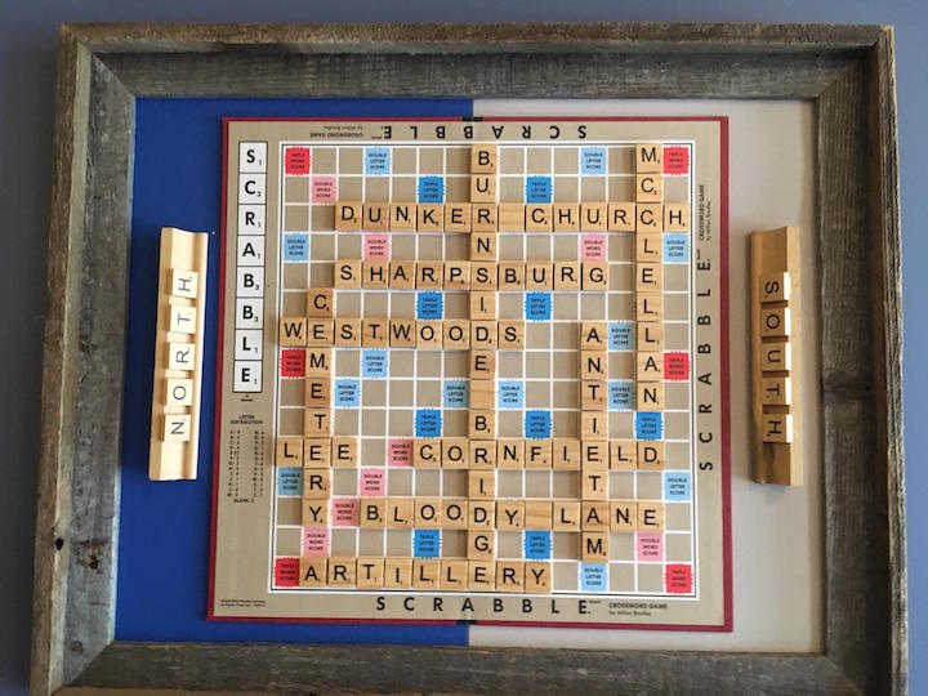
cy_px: 348
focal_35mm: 29
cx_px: 464
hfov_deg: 61.7
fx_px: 777
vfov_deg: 48.2
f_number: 2.2
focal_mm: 4.15
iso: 200
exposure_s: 1/30
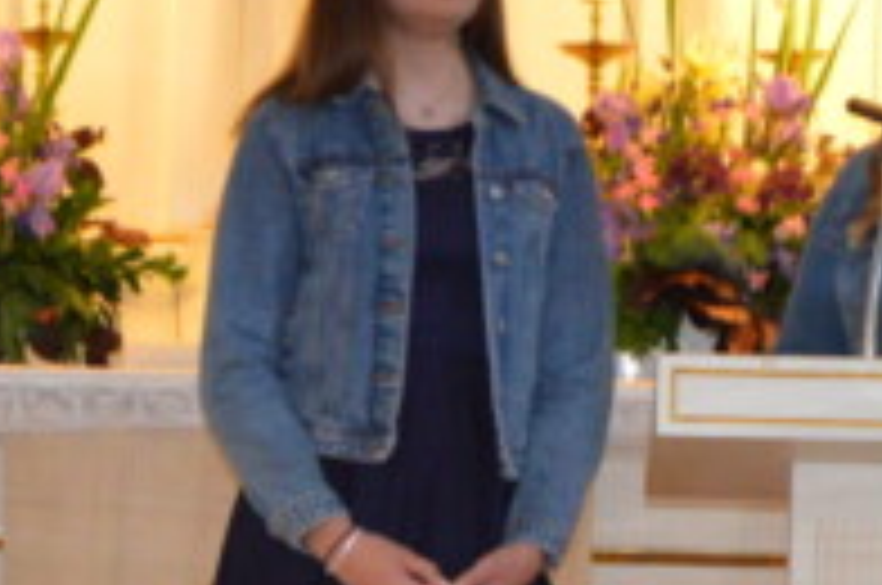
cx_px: 369
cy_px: 562
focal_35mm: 600
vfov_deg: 2.3
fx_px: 14676
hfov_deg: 3.4
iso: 1600
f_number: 5.6
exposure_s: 1/60
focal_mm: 98
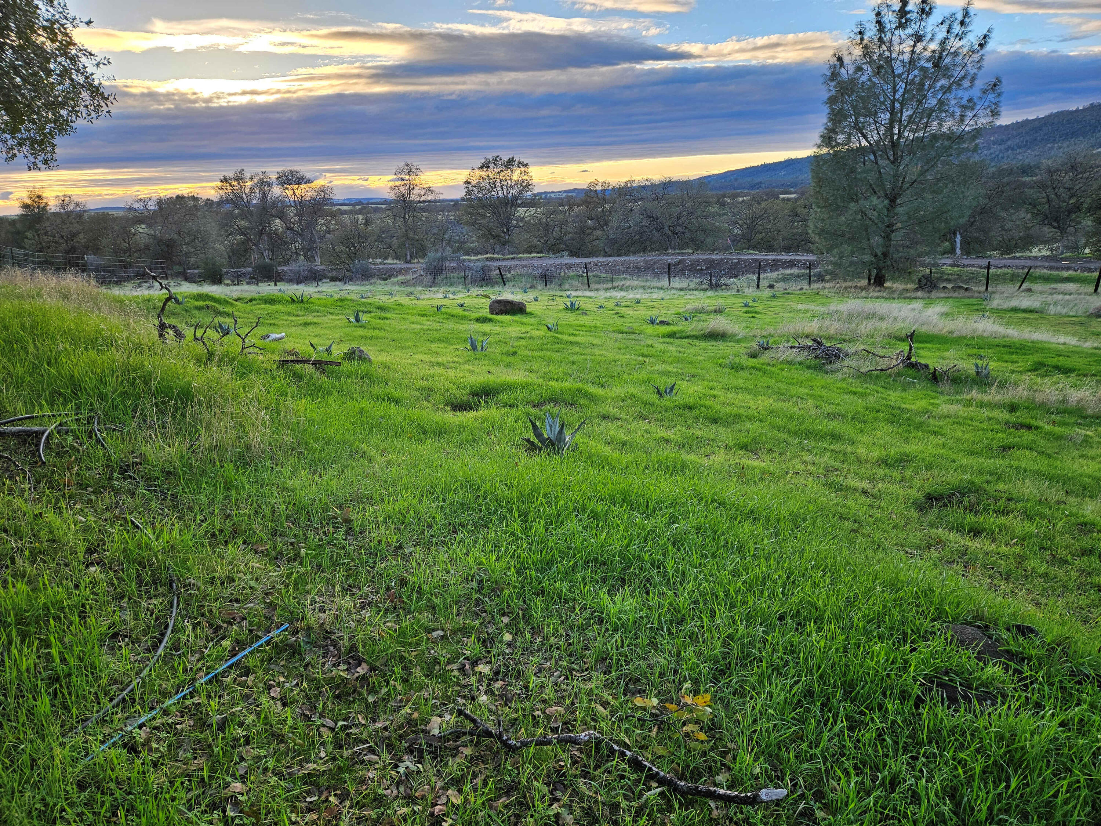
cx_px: 550
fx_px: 732
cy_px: 413
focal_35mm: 23
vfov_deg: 58.9
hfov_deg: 73.9
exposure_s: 1/458
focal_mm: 5.4
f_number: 1.8
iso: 40
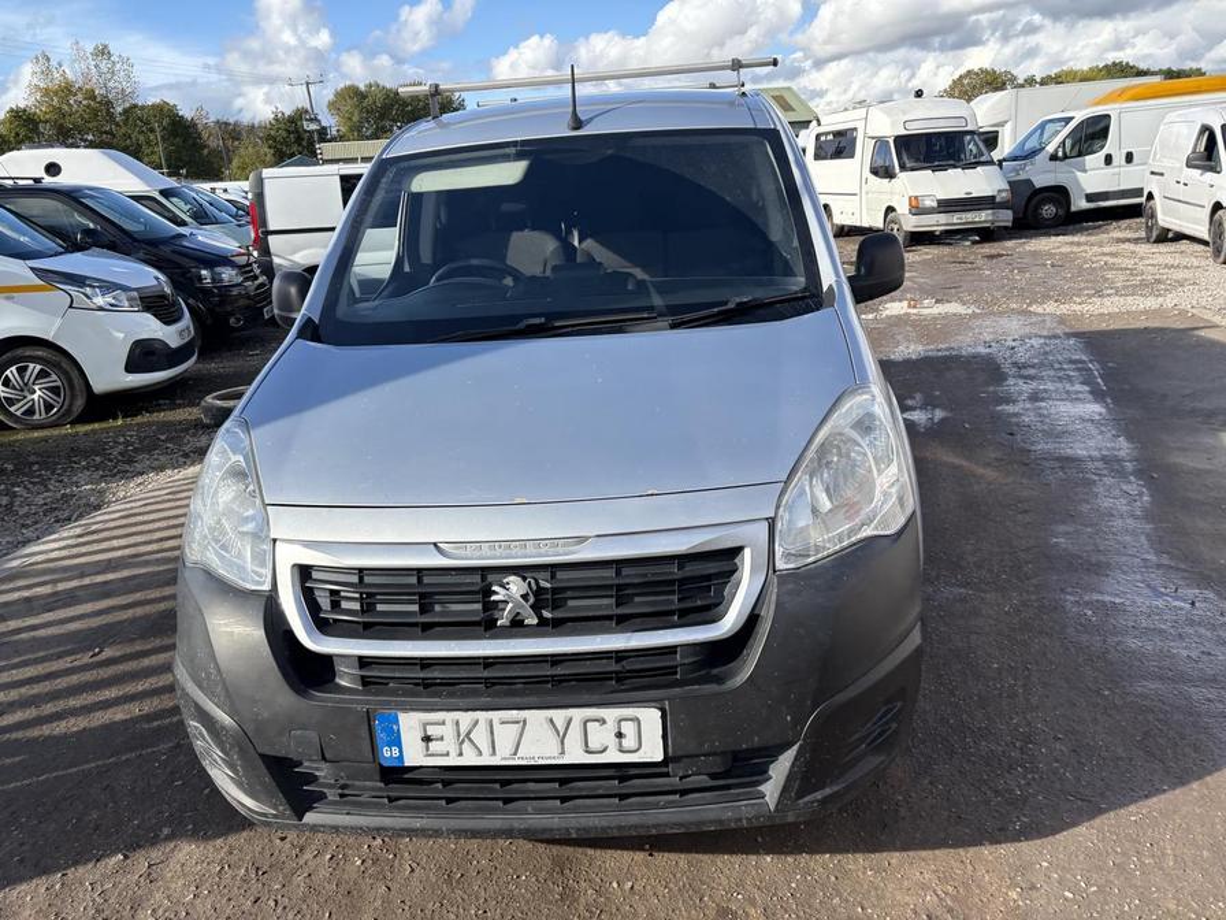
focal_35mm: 26
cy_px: 460
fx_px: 921
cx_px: 613
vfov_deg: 53.1
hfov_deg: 67.3
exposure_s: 1/2075
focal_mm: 5.96
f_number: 1.6
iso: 64
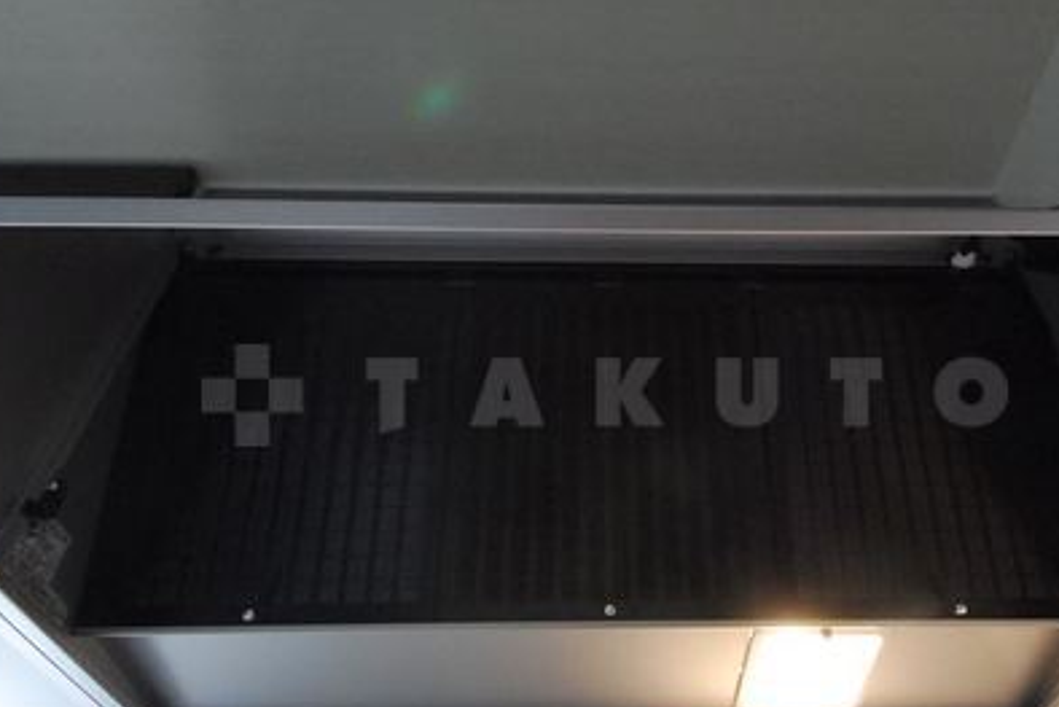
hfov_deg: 67.4
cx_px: 605
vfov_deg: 48.2
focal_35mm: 27
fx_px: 789
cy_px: 395
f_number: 5
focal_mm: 11
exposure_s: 1/40
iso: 1600
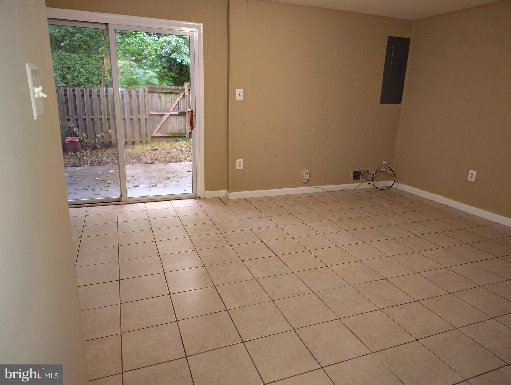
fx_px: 355
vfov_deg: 56.9
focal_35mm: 24
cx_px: 256
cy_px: 192
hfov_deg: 71.5
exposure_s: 1/40
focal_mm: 5.56
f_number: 1.8
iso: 1653
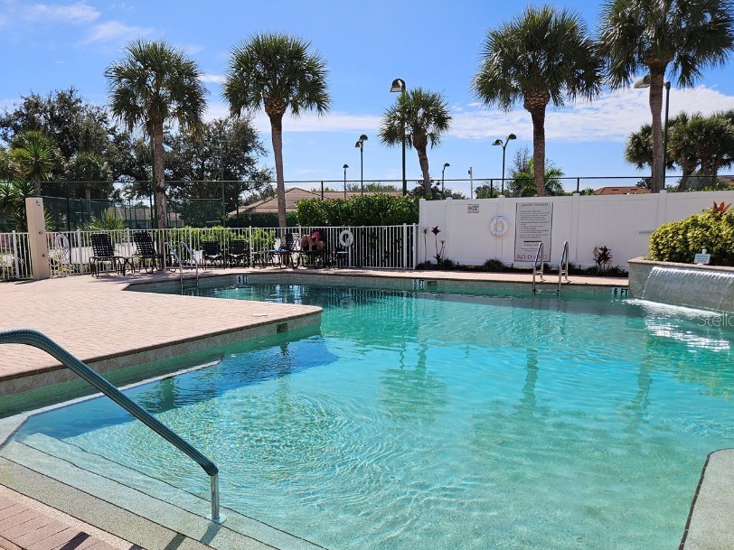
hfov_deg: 61.4
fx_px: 615
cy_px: 319
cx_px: 319
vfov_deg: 48.0
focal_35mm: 29
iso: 25
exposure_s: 1/3050
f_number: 1.8
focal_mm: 5.4
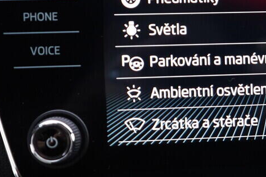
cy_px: 82
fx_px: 576
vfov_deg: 17.5
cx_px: 281
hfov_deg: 24.5
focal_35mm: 78
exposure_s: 1/40
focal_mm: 24
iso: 320
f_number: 2.8
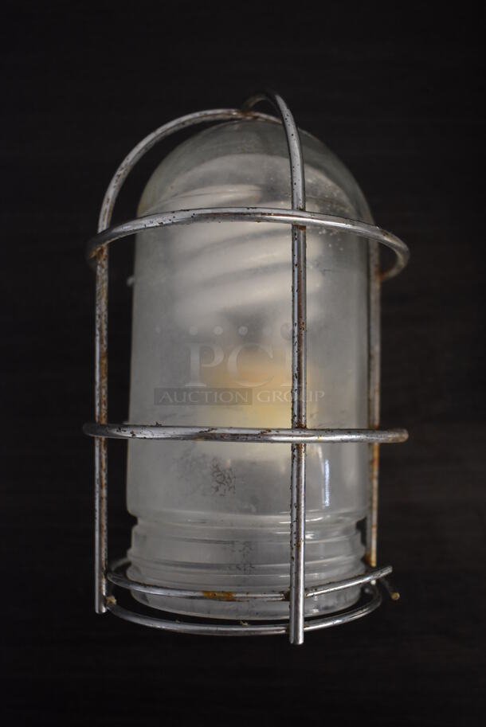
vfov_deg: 55.1
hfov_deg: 38.4
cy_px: 364
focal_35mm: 34
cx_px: 243
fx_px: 698
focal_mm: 23
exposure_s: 1/60
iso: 1600
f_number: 4
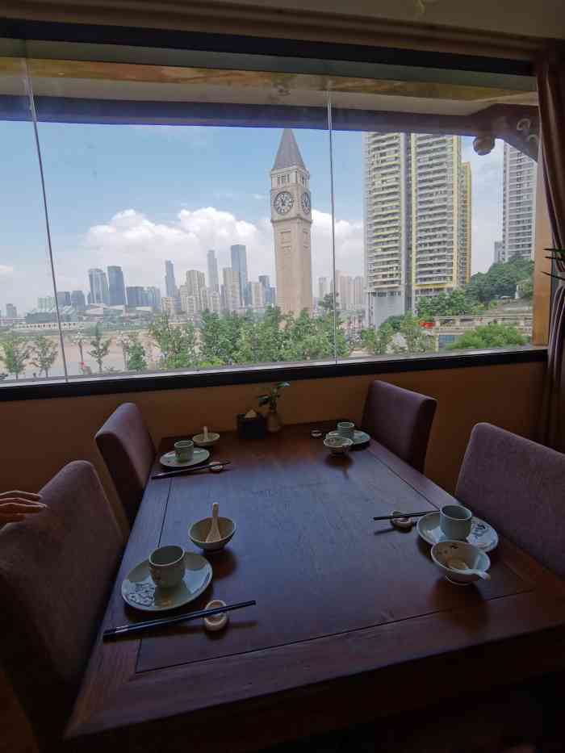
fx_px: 370
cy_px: 376
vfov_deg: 91.0
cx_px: 282
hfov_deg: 74.7
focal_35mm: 17
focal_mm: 2.26
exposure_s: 1/435
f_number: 2.2
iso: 50
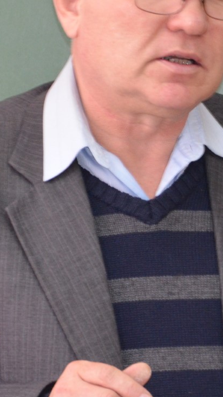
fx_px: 2545
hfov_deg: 5.0
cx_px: 155
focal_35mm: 242
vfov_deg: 8.9
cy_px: 155
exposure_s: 1/60
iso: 1600
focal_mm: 98
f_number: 5.6
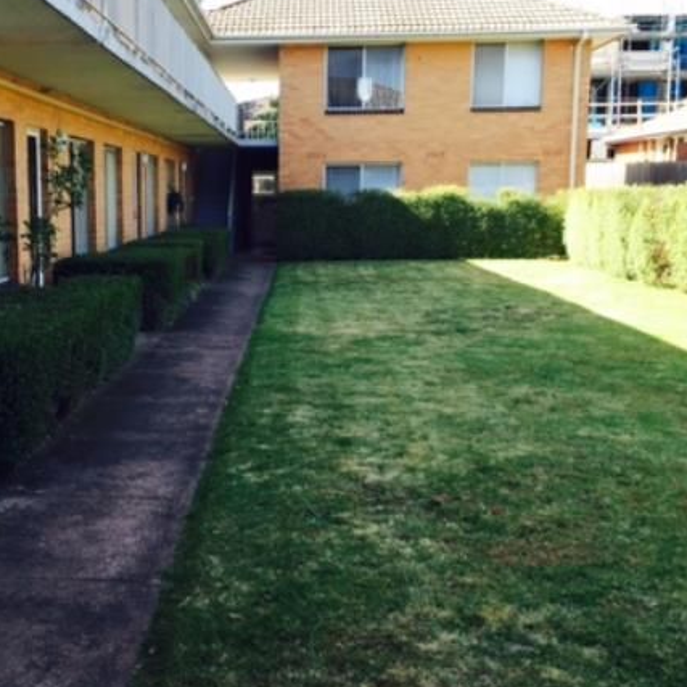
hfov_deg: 35.0
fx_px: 1078
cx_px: 225
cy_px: 354
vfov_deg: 35.4
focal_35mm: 48
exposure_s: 1/275
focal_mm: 4.15
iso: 32
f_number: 2.2
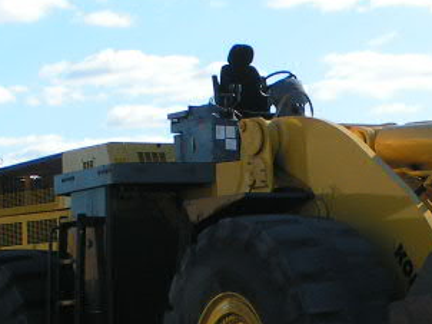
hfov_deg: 9.9
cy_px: 228
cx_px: 382
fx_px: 2482
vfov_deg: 7.4
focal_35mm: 199
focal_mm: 11.5
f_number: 6.3
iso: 50
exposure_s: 1/250
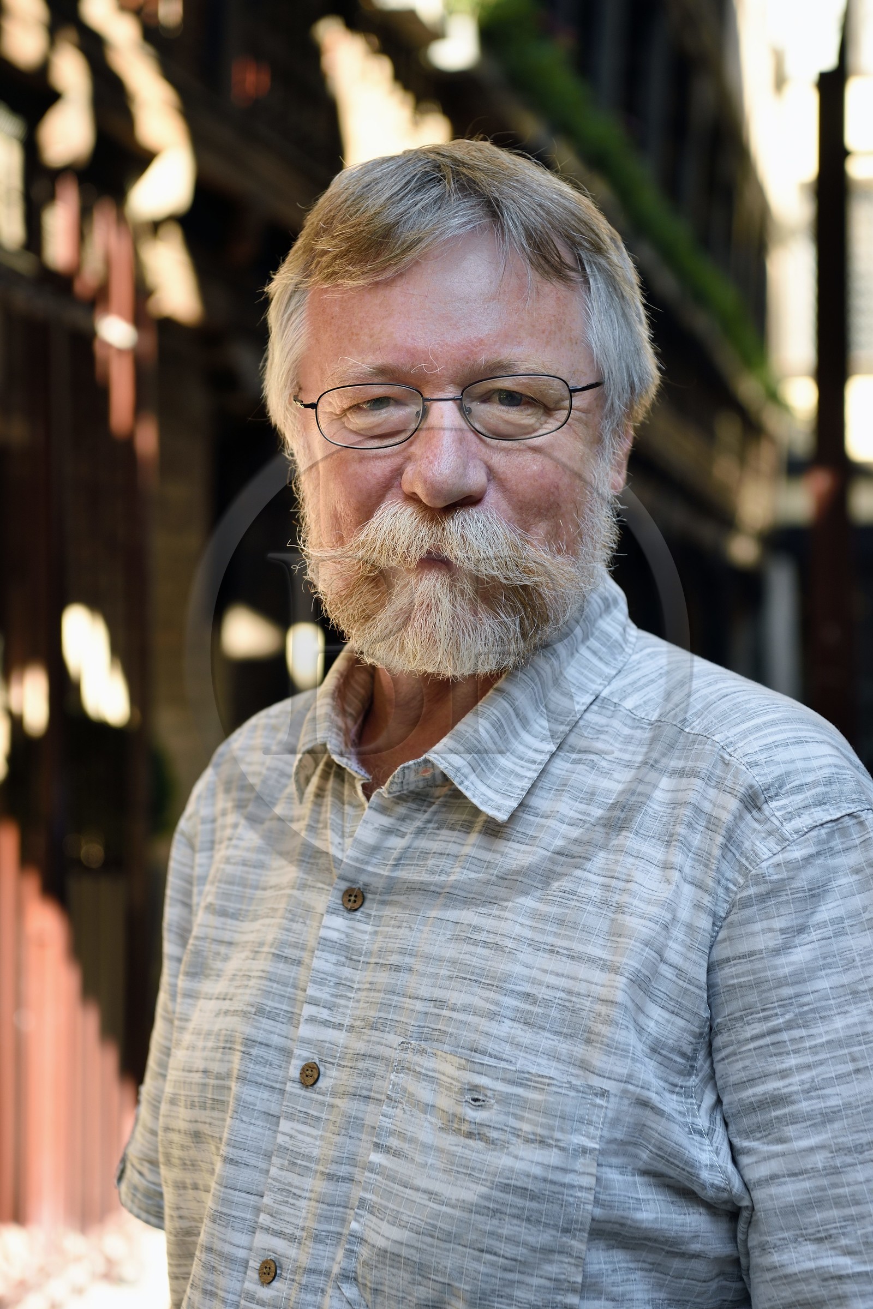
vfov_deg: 32.4
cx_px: 436
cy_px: 654
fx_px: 2255
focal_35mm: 62
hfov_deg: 21.9
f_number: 4.5
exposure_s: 1/160
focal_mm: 62
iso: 200
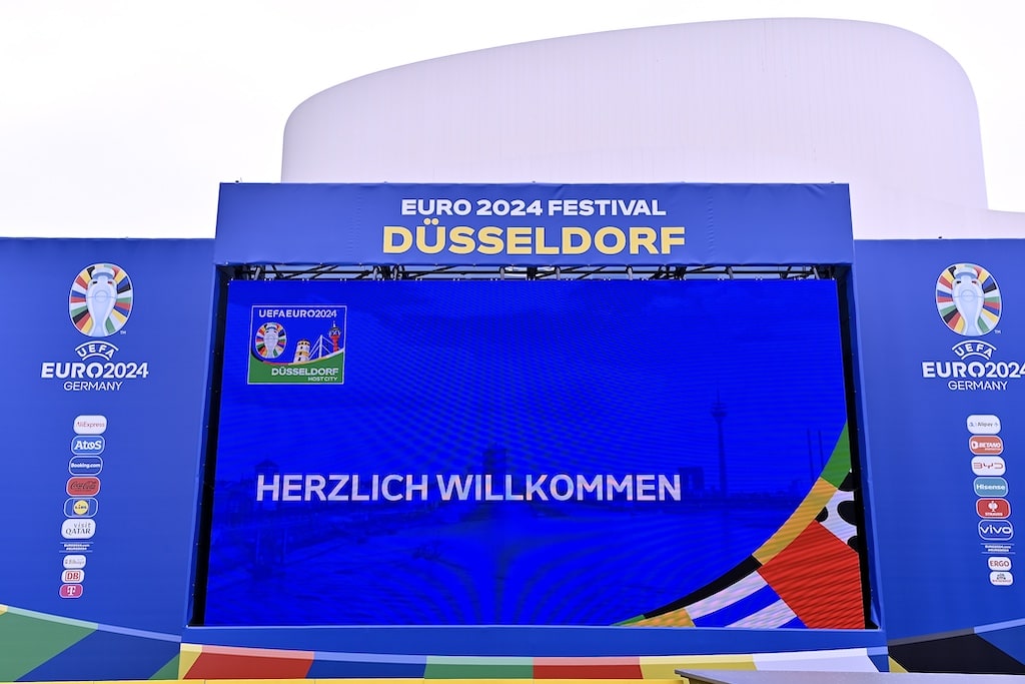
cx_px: 512
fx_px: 1367
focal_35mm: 48
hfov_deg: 41.1
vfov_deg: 28.1
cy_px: 342
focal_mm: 48
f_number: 4.5
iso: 100
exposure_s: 1/200
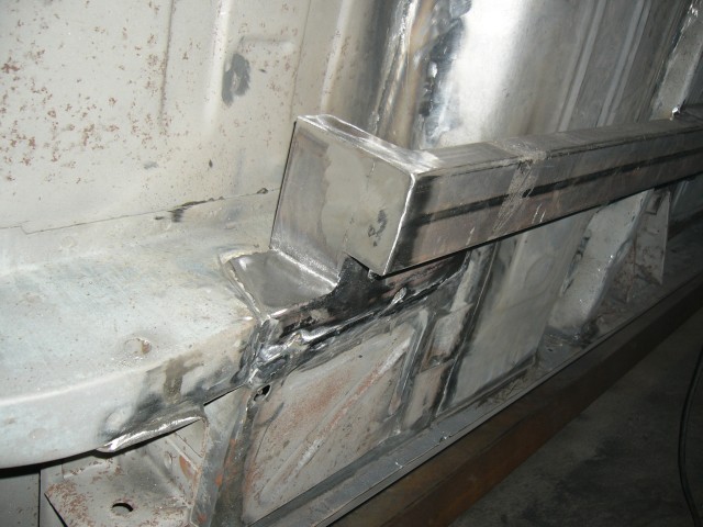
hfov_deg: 52.6
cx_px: 352
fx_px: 711
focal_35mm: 35
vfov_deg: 40.7
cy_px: 264
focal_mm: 5.8
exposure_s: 1/60
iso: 50
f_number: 2.8
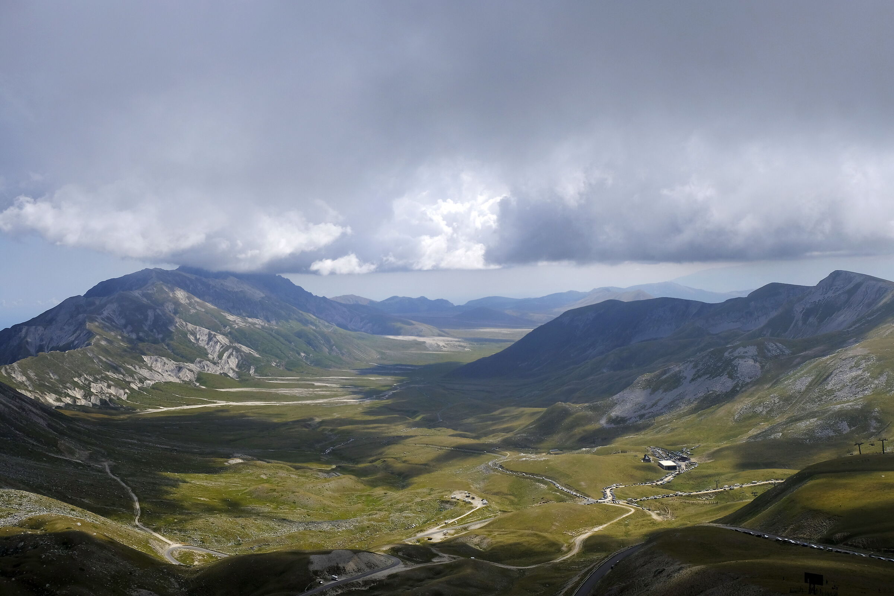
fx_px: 869
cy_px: 298
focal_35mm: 35
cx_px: 447
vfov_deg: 37.9
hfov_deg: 54.4
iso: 200
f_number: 8
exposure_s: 1/1500
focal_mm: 23.3
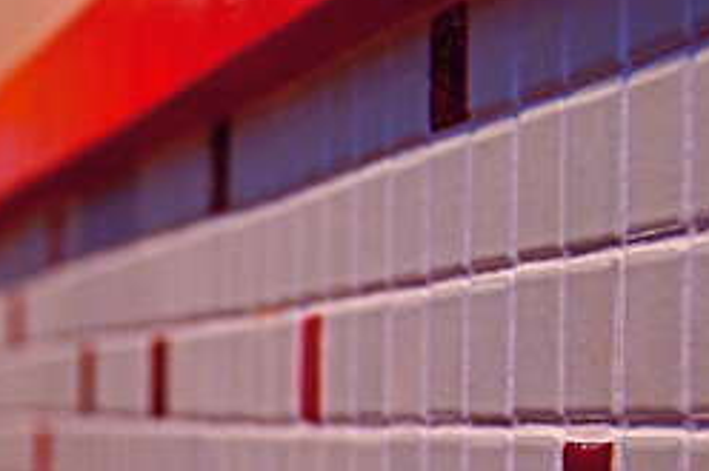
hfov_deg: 13.5
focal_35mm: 145
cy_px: 462
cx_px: -306
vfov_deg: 9.4
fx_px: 2854
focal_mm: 30
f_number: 4.2
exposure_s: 1/40
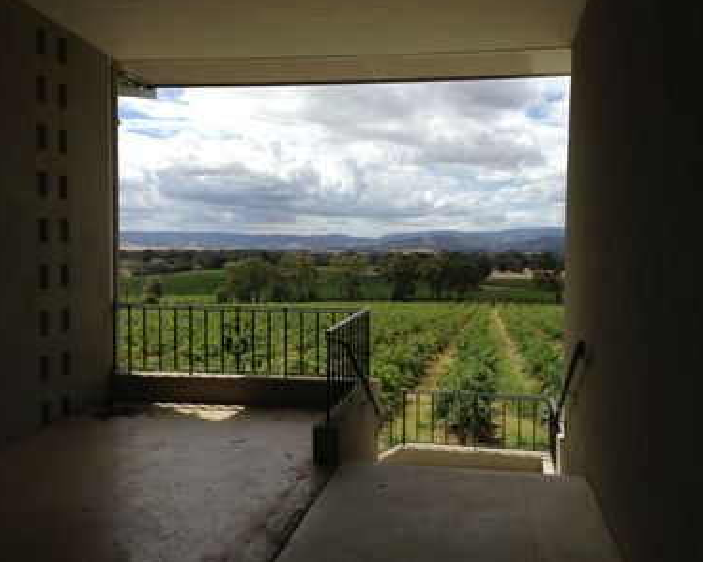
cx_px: 373
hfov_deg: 51.5
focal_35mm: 35
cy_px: 279
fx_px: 728
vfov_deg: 42.2
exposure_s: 1/1869
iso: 50
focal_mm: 4.13
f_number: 2.4
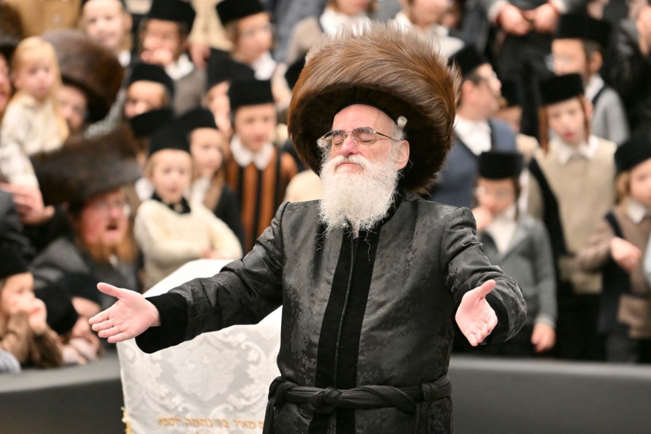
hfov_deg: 6.9
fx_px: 5423
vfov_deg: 4.6
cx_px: 326
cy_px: 217
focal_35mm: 300
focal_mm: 200
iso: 400
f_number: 2.8
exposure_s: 1/200
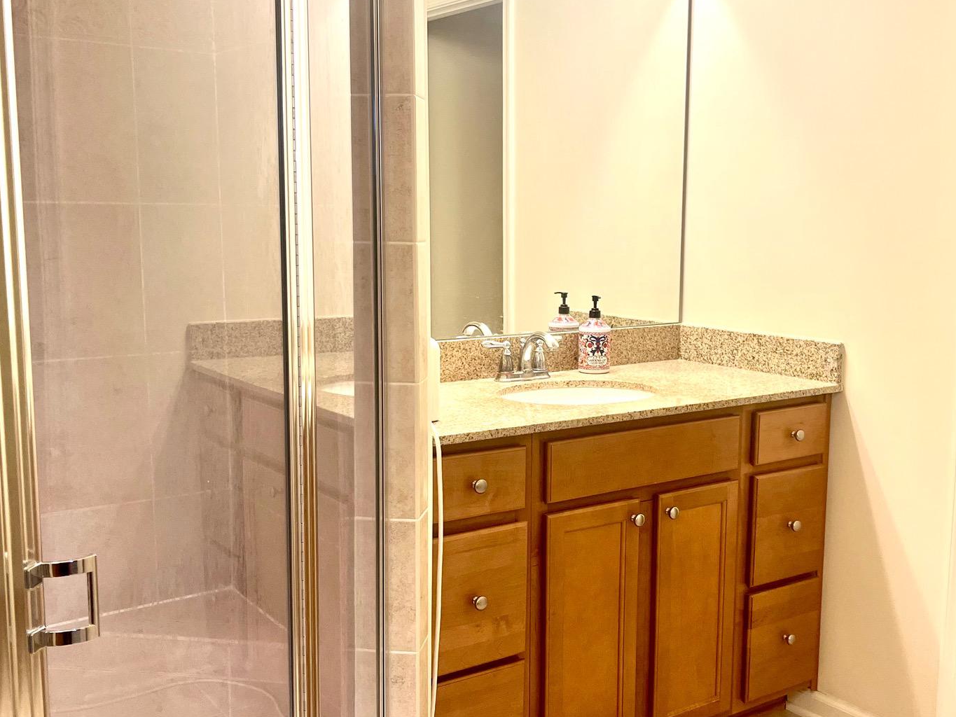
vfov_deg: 36.8
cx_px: 536
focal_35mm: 39
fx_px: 1077
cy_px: 365
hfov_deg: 47.8
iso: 64
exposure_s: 1/60
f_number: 1.6
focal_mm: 5.1
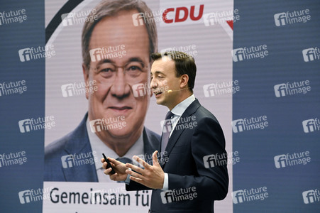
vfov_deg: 11.2
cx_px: 160
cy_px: 106
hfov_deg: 16.8
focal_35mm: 122
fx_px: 1084
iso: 3200
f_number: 6.3
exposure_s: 1/640
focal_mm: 122
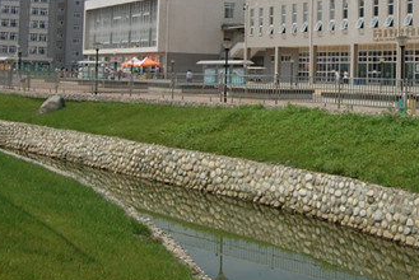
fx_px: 827
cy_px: 19
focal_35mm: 71
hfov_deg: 27.8
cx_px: 335
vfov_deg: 18.8
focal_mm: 24
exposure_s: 1/400
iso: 200
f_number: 10
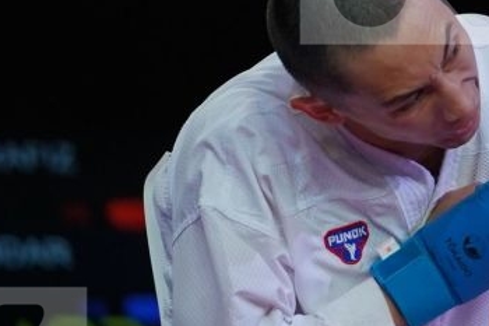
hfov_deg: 2.2
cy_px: -83
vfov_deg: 1.5
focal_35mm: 937
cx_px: 904
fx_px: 12721
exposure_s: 1/1000
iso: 640
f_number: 2.8
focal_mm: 182
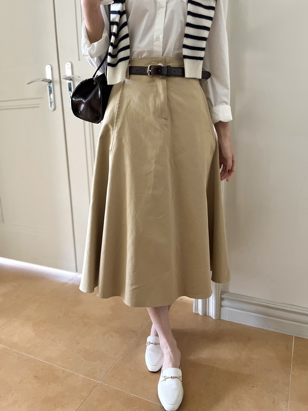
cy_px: 206
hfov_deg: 53.1
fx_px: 308
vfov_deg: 67.3
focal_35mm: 26
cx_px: 154
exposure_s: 1/51
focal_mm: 5.1
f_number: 1.6
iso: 500
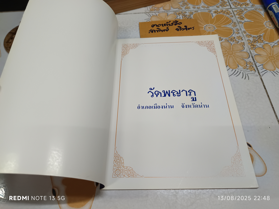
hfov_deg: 71.6
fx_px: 193
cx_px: 140
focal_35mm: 24
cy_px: 104
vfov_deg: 56.8
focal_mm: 5.31
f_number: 1.7
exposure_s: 1/50
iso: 992
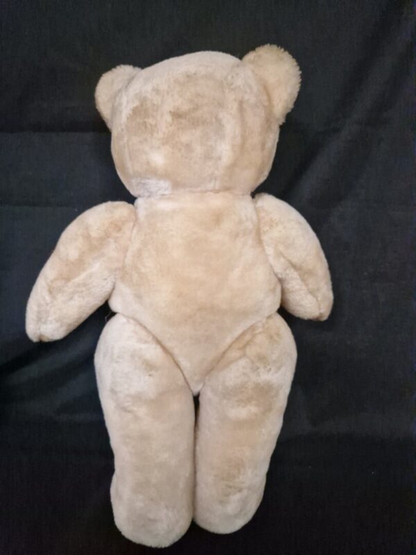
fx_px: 369
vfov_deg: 73.9
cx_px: 208
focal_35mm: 23
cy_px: 278
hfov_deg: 58.9
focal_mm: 5.4
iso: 100
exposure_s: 1/100
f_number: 1.8
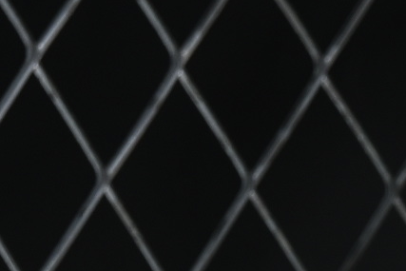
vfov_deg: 2.8
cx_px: 1111
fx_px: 5516
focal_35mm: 489
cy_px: 751
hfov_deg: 4.1
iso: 160
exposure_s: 1/80
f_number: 7.1
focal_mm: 50
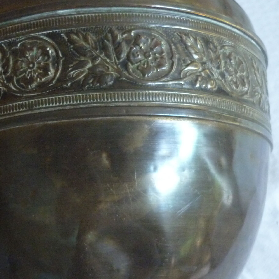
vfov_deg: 29.5
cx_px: 93
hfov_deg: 29.3
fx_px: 529
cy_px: 151
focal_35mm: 58
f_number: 2.8
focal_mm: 5.5
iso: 400
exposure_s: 1/20
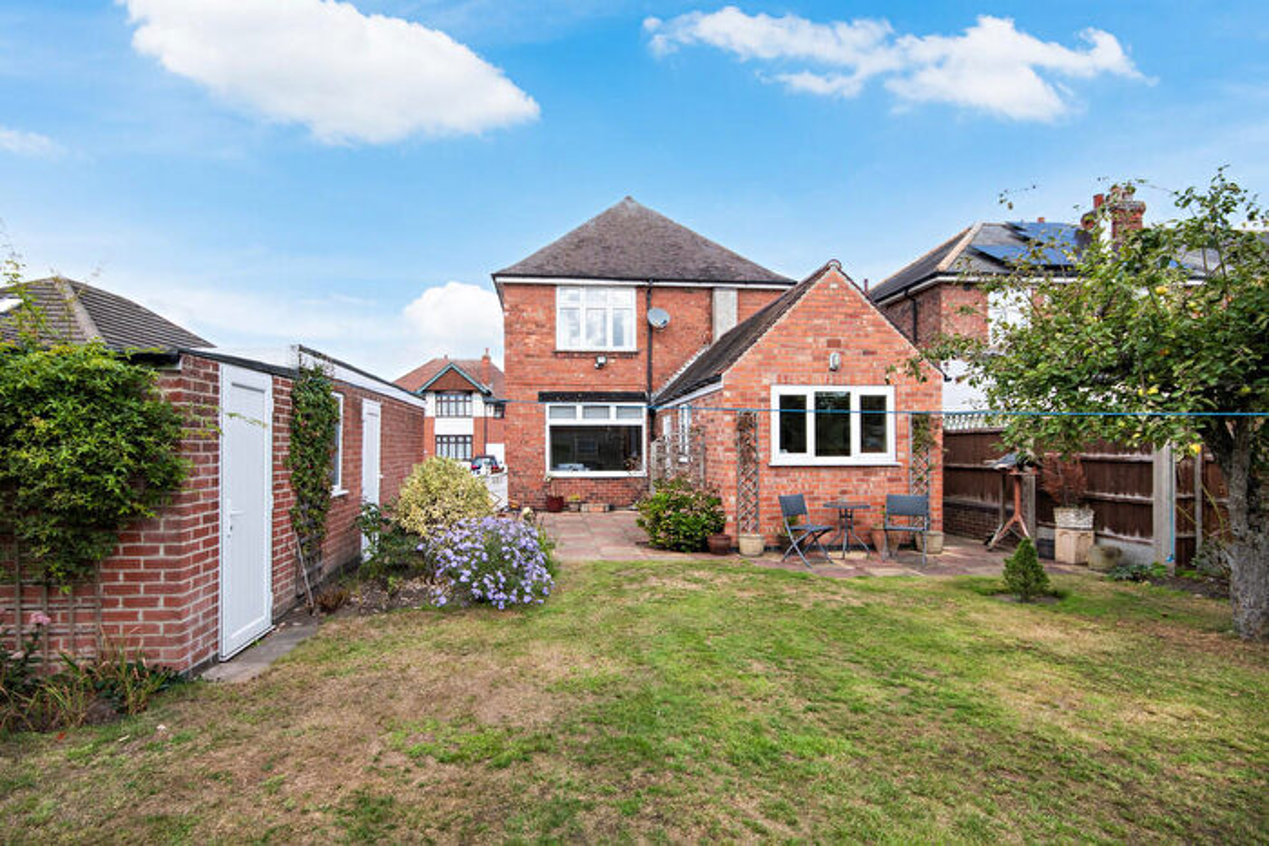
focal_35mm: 17
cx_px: 634
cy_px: 423
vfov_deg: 70.5
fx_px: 599
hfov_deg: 93.3
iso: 100
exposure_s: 1/100
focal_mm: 11.5
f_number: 8
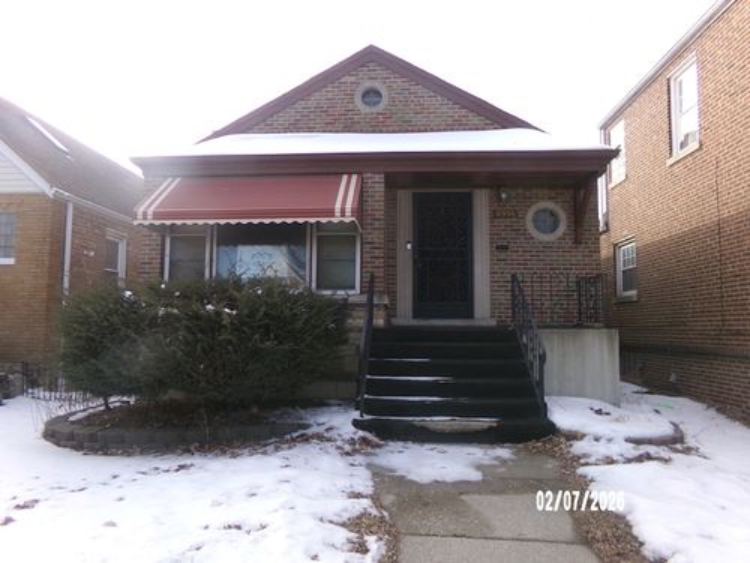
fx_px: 520
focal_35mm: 24
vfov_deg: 56.8
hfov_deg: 71.6
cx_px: 375
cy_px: 282
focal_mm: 4.3
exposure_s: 1/280
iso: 100
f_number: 3.7
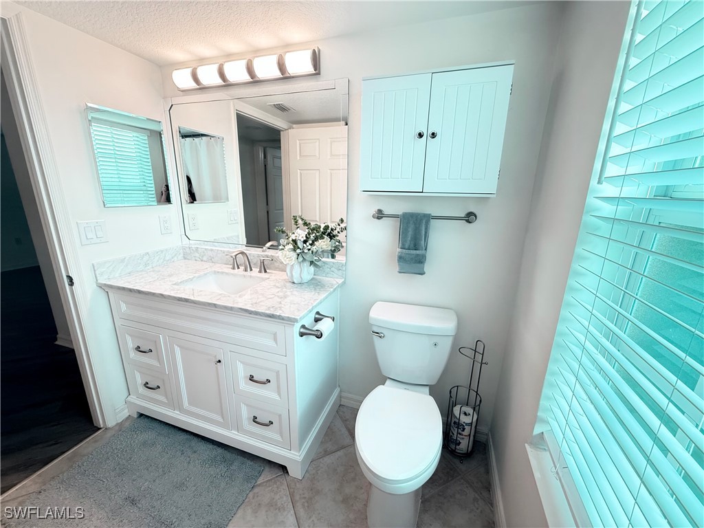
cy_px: 264
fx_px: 285
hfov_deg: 102.1
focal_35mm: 14
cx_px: 352
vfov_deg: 85.7
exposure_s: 1/120
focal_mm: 2.22
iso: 320
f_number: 2.2
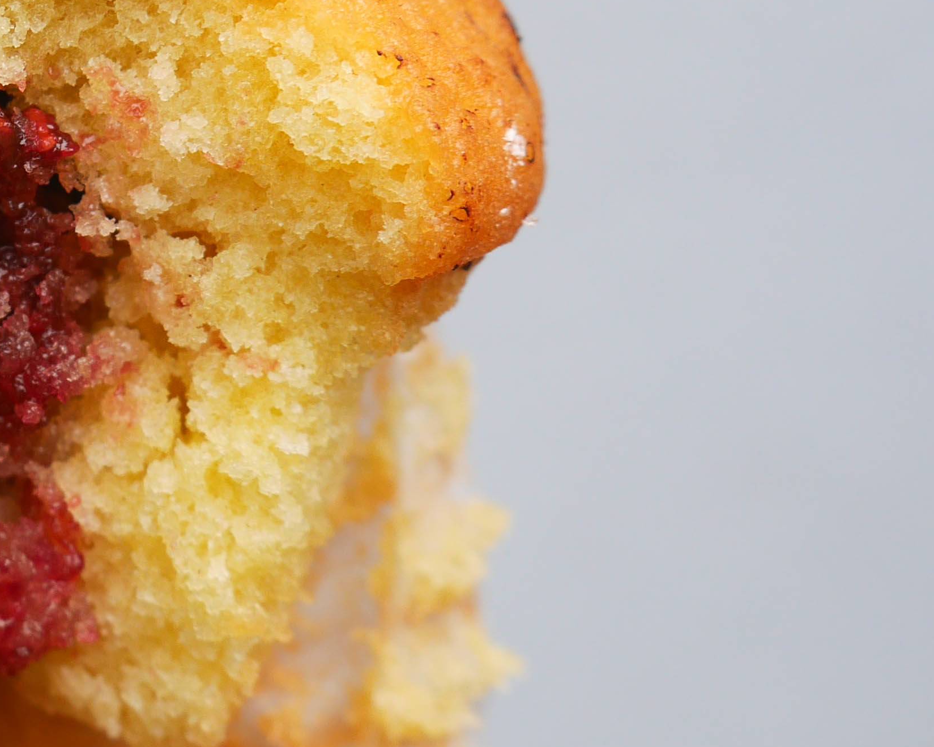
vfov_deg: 17.5
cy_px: 163
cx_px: -210
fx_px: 2405
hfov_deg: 20.4
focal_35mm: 87
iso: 200
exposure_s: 1/200
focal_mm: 16
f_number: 4.5
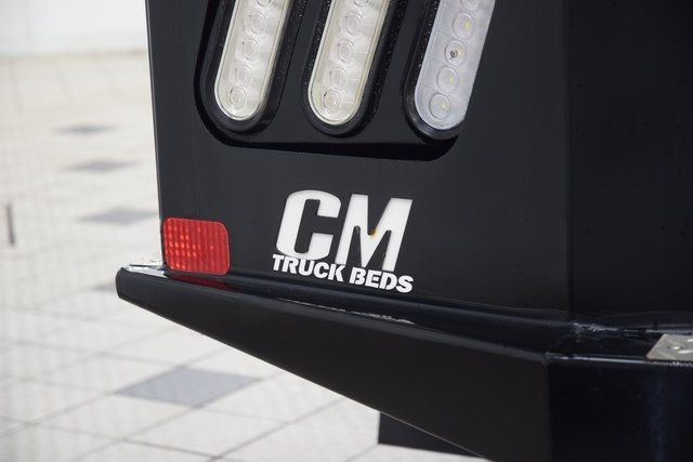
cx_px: 346
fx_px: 2022
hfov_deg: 19.5
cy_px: 231
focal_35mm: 105
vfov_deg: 13.0
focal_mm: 70
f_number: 4.5
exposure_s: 1/40
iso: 1600
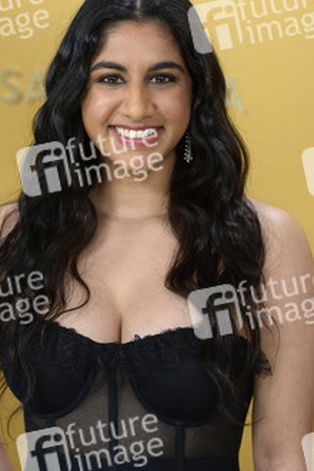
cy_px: 234
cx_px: 132
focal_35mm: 206
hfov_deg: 6.7
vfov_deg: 10.0
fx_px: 2695
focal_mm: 170
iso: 2500
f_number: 5.6
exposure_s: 1/250
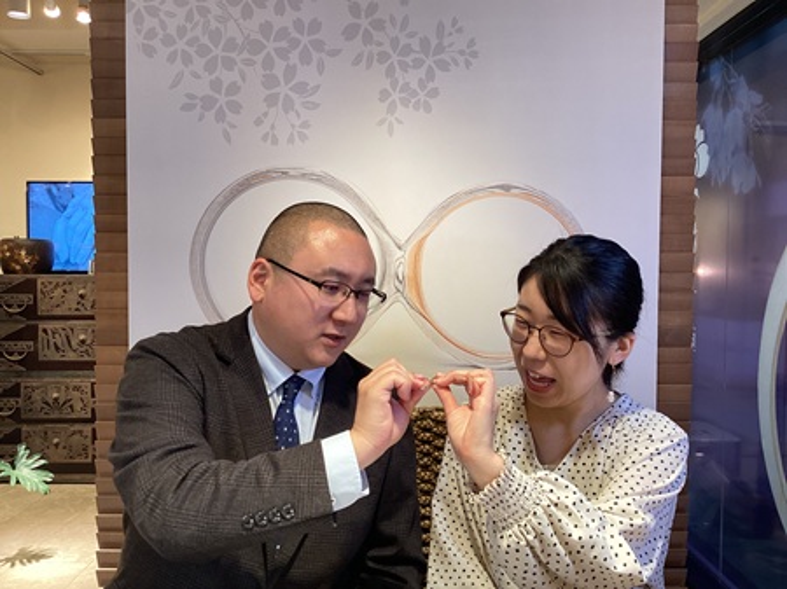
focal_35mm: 31
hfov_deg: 58.4
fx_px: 704
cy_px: 294
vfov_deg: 45.4
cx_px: 394
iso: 50
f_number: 2.4
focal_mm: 3.3
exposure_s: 1/60
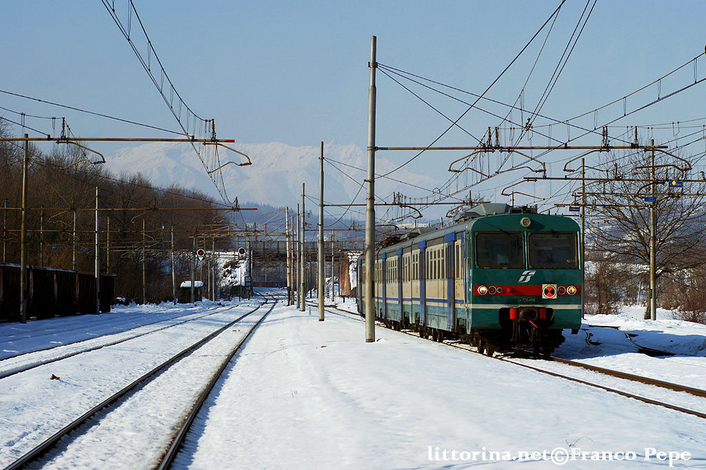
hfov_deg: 16.1
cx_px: 353
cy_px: 235
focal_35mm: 128
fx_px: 2499
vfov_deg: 10.7
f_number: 8
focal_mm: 85
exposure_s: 1/640
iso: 200
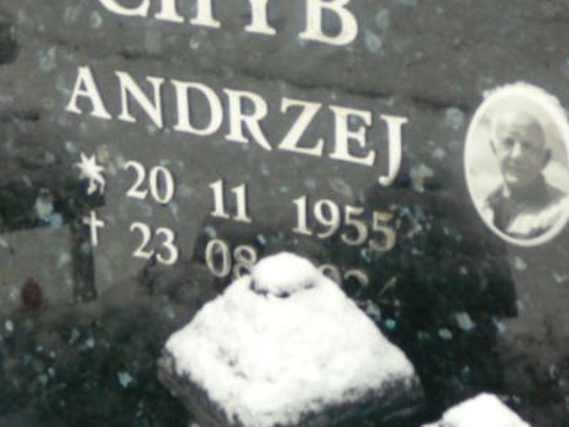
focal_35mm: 100
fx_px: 1645
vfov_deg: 14.7
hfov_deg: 19.6
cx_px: 216
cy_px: 98
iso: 160
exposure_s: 1/30
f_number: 3.6
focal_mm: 9.1
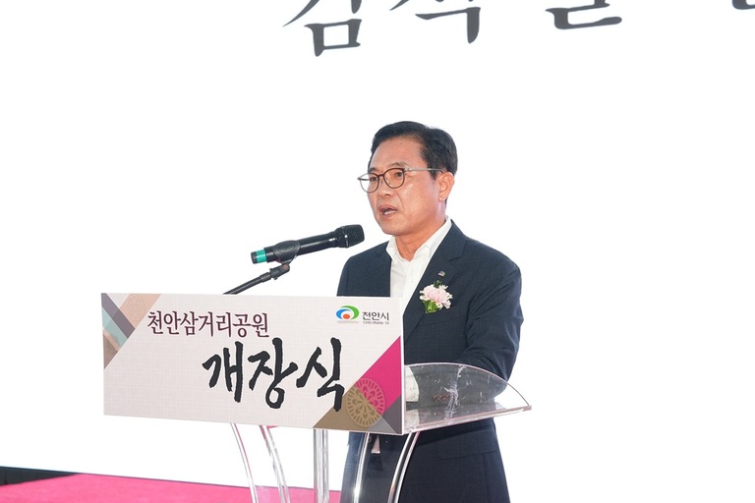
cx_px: 403
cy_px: 281
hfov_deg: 24.8
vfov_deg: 16.6
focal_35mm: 82
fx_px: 1720
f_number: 6.3
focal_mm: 70
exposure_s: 1/320
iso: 800
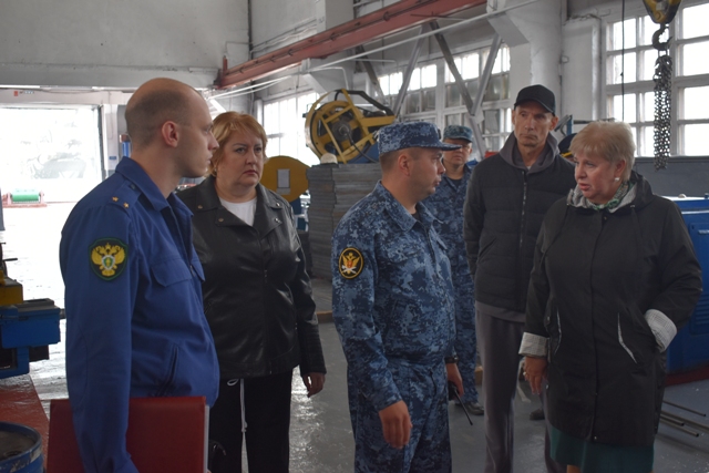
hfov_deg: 47.9
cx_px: 354
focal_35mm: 40
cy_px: 236
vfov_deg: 33.0
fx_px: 798
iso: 400
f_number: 5
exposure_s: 1/60
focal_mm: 27
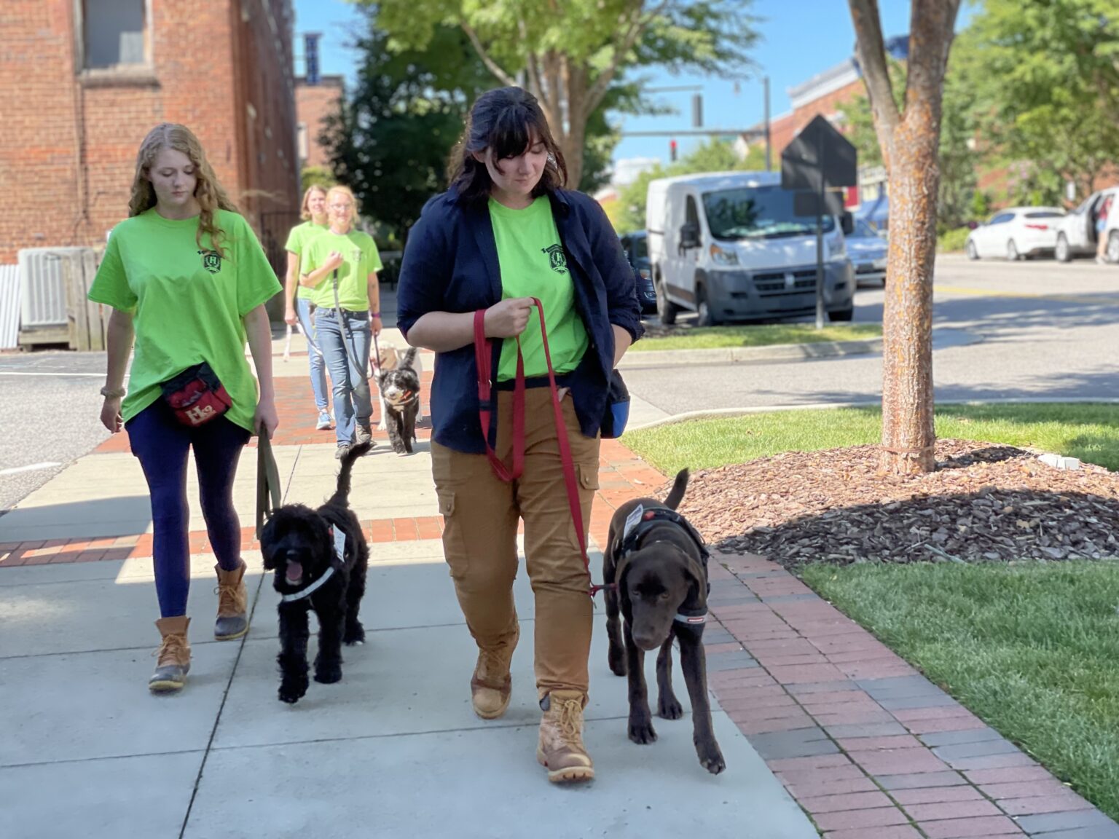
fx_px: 1681
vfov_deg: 28.0
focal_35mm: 52
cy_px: 420
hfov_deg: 36.8
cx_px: 560
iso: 25
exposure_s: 1/421
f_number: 2
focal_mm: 6
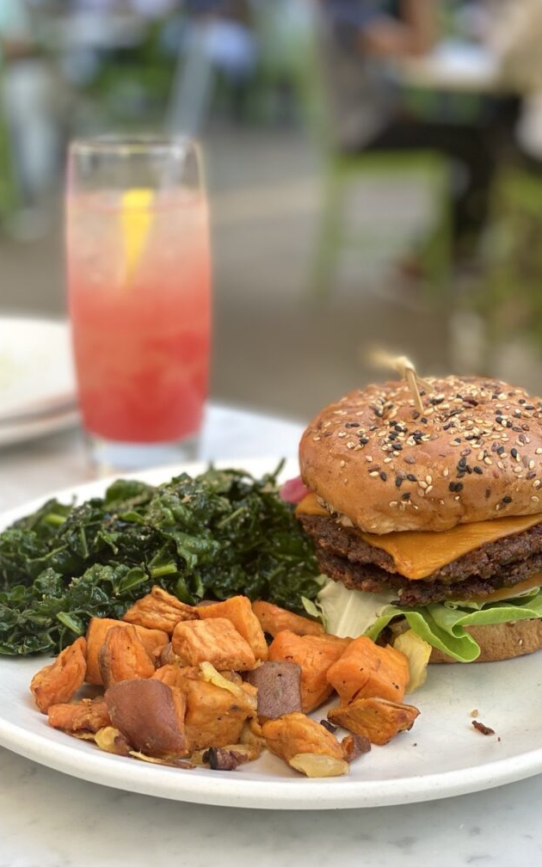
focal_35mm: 56
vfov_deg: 36.3
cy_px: 434
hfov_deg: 23.1
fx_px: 1324
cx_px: 306
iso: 25
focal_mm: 6
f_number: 2
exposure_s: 1/122
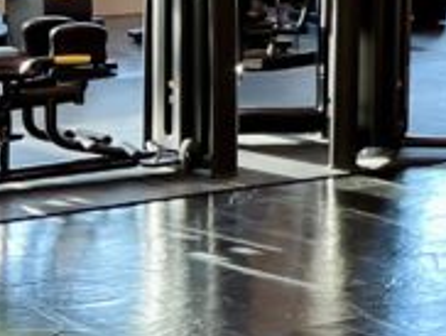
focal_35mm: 146
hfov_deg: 11.5
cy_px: -150
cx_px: 1007
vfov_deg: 9.9
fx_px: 1884
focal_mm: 5.7
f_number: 1.5
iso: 125
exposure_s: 1/120
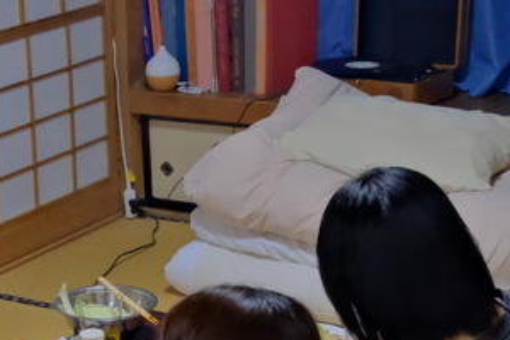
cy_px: 361
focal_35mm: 100
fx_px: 1417
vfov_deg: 13.4
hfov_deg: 20.0
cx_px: 41
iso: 6400
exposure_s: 1/28
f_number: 9
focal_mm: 20.1
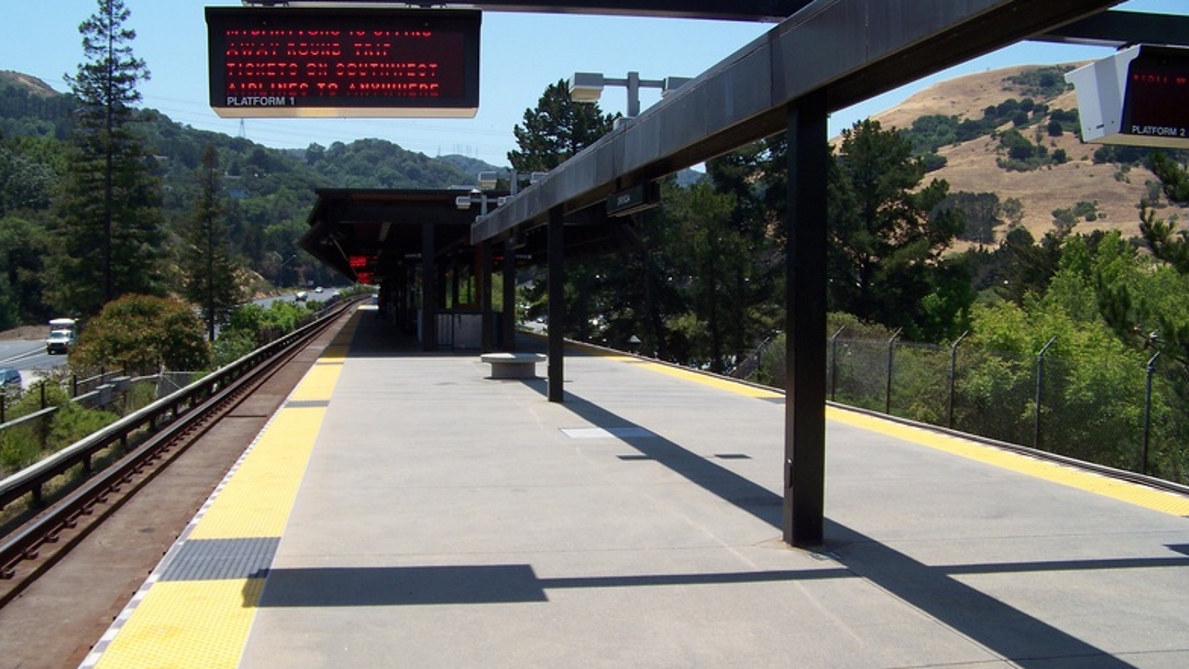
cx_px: 602
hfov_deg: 50.5
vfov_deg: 29.7
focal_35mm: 40
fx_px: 1261
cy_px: 326
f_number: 3.2
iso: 64
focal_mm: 5.85
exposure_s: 1/1000
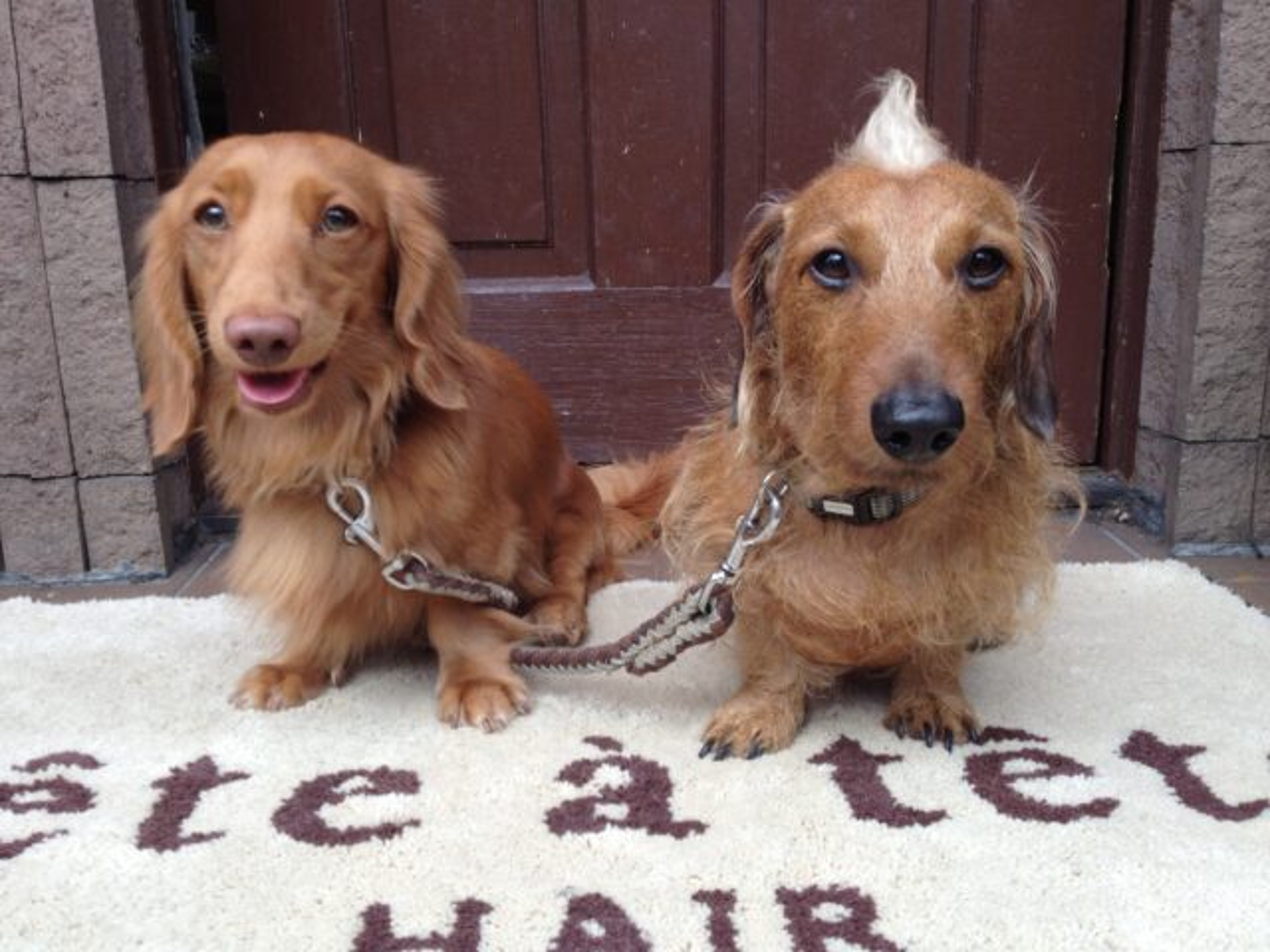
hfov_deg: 52.6
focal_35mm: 35
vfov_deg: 40.7
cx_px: 635
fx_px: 1284
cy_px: 476
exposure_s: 1/228
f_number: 2.4
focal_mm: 4.28
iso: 64
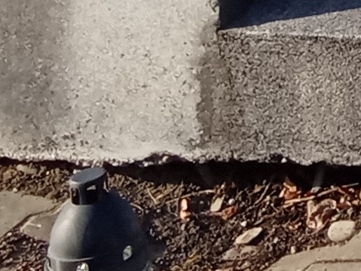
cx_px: 1076
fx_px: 1918
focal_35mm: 184
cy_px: -627
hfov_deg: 8.8
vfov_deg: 7.0
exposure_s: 1/820
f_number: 2
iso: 100
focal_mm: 2.79
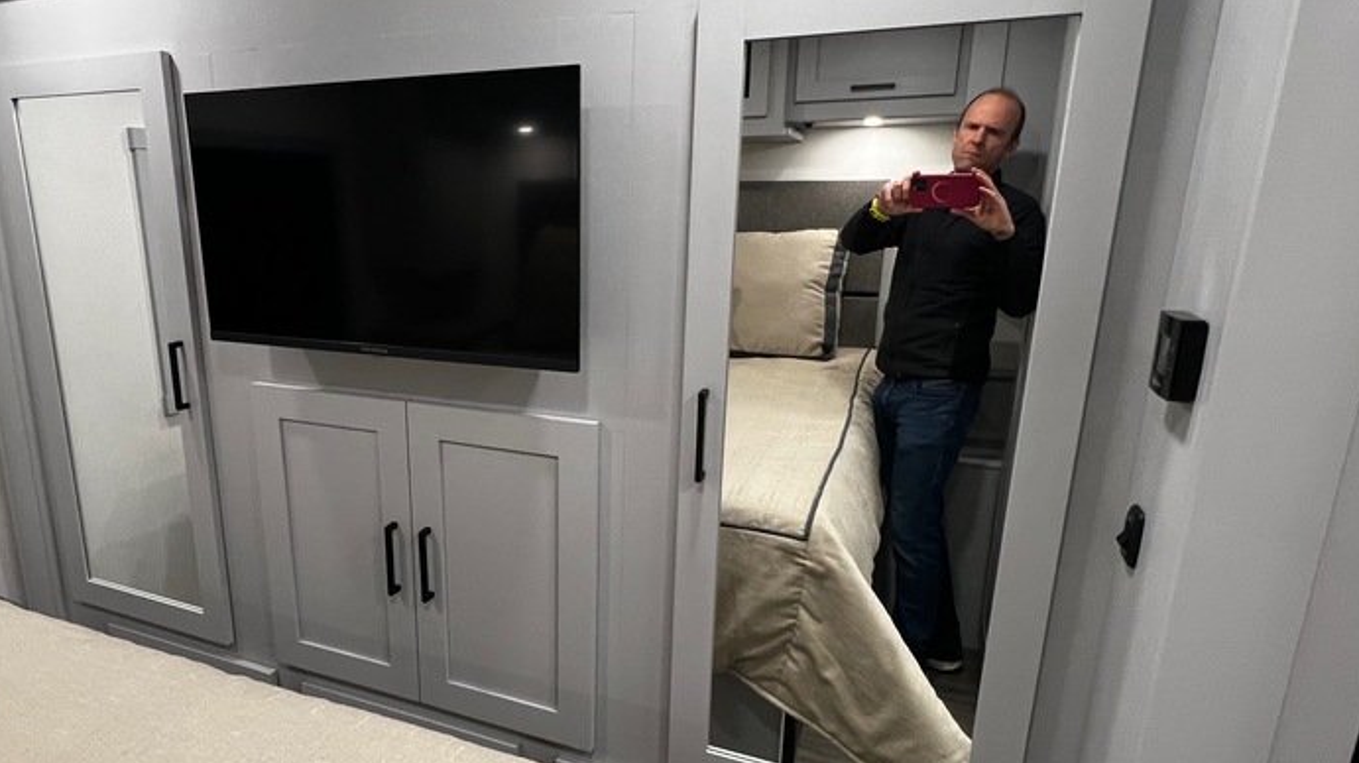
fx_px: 756
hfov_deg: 82.9
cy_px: 401
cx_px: 545
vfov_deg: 53.5
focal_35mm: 21
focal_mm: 1.57
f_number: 1.8
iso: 250
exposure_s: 1/60
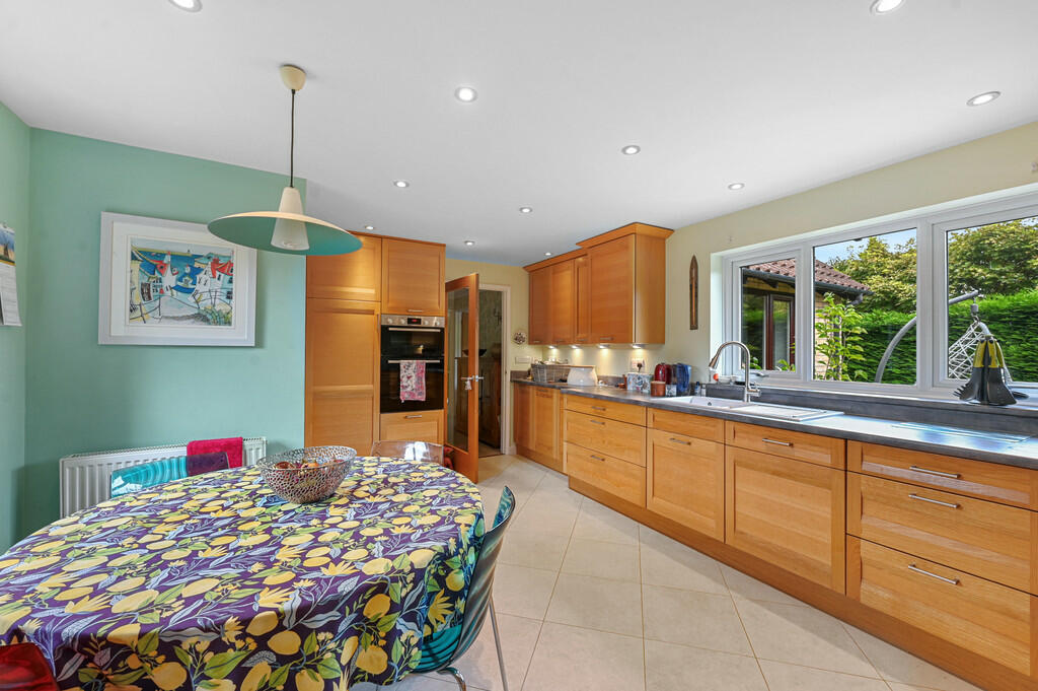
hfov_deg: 104.3
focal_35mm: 14
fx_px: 403
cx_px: 519
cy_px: 346
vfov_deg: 81.1
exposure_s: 1/4
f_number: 8
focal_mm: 14
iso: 400
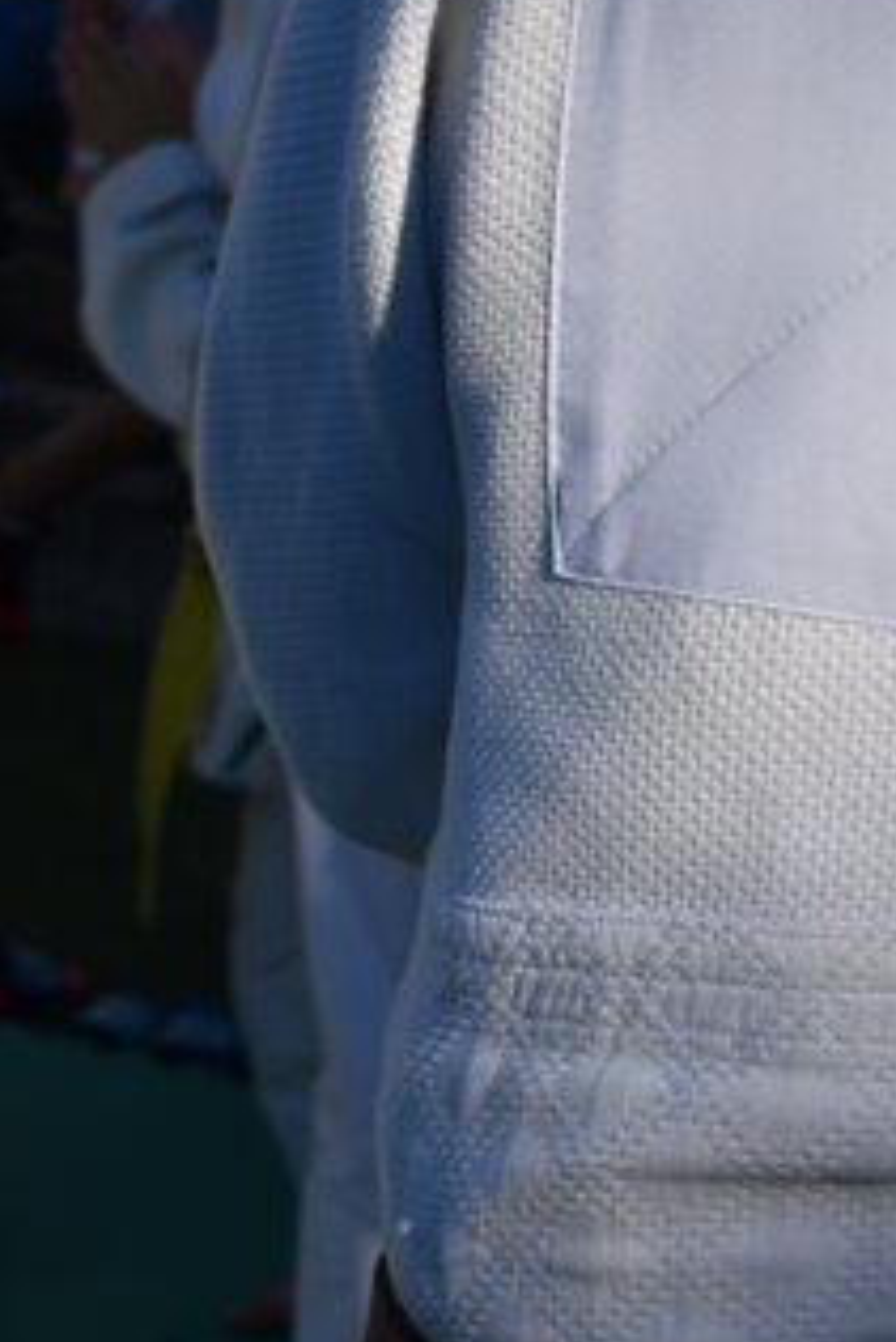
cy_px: 399
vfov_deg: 13.9
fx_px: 5475
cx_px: 769
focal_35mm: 147
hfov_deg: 9.3
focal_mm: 27
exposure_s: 1/1000
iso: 100
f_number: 4.5
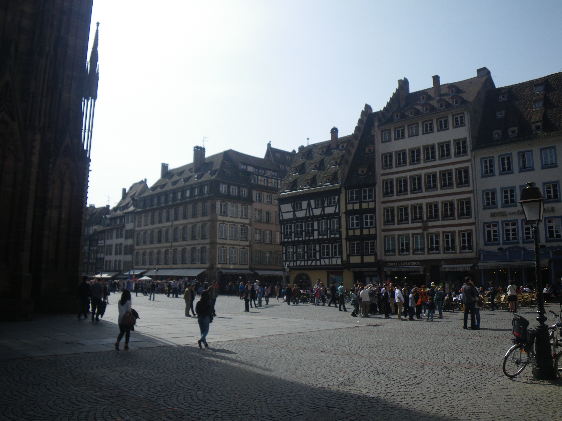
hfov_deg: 63.4
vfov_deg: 49.7
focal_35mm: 28
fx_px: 455
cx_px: 281
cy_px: 210
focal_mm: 5
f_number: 4.2
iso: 50
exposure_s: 1/500
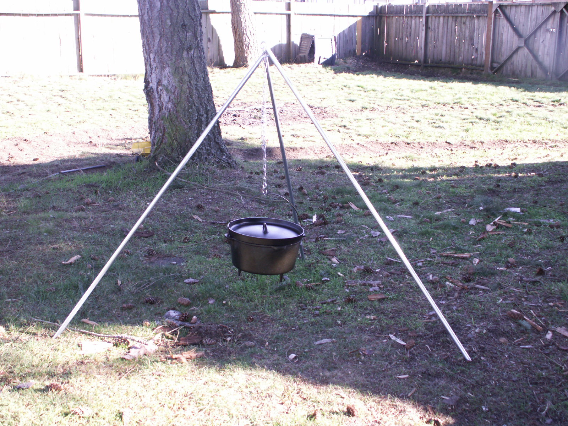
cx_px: 284
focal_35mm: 43
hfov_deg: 43.9
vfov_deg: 33.6
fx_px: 706
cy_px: 213
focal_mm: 7.19
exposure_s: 1/60
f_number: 3.2
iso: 50
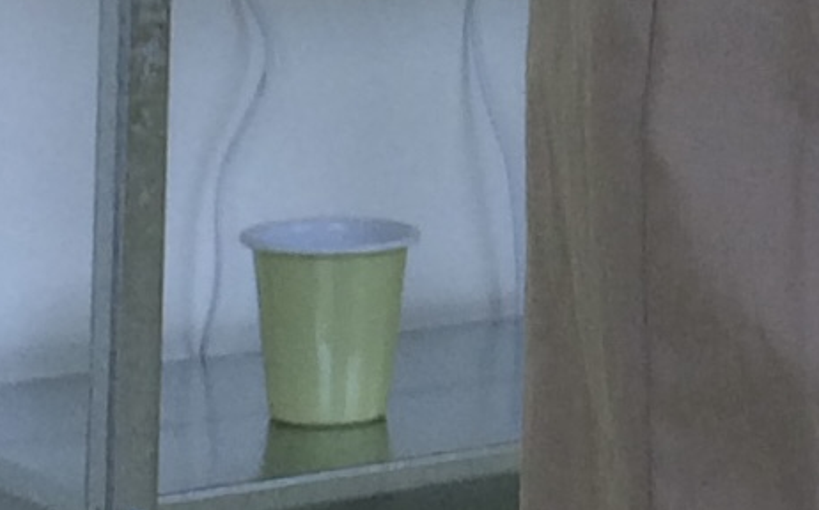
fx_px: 2833
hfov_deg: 15.8
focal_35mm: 127
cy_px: 12
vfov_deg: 10.2
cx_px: 1002
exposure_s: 1/60
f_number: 2.2
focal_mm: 4.15
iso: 50
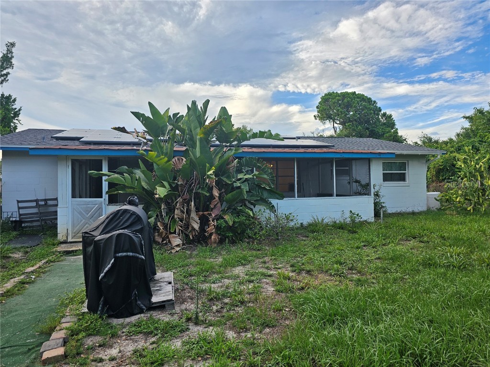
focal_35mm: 23
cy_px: 184
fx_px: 326
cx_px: 245
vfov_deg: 58.9
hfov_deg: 73.9
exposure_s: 1/132
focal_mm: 6.3
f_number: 1.7
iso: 10
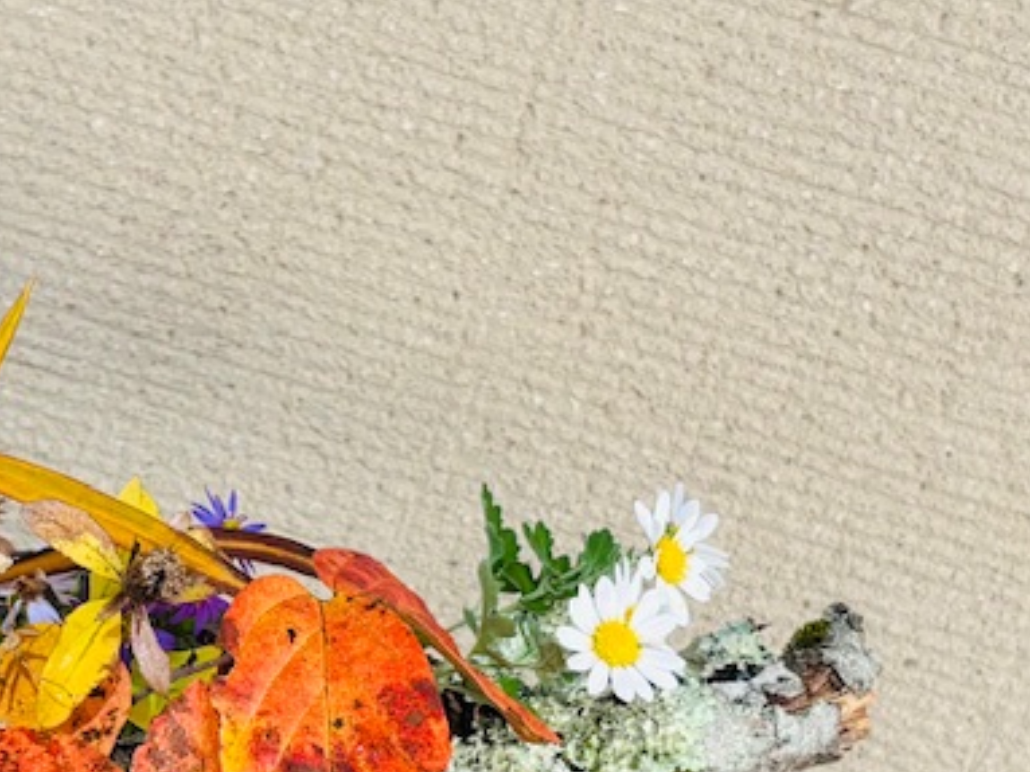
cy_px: 554
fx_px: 2588
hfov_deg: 22.4
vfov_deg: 16.9
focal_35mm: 87
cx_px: 374
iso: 200
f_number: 1.6
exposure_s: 1/59
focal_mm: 5.96
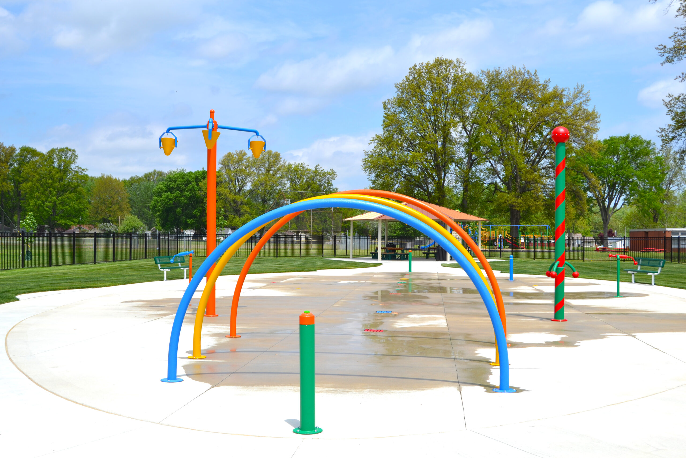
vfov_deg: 31.9
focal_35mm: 42
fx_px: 800
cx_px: 343
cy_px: 229
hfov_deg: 46.4
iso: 100
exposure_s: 1/320
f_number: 9
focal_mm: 28
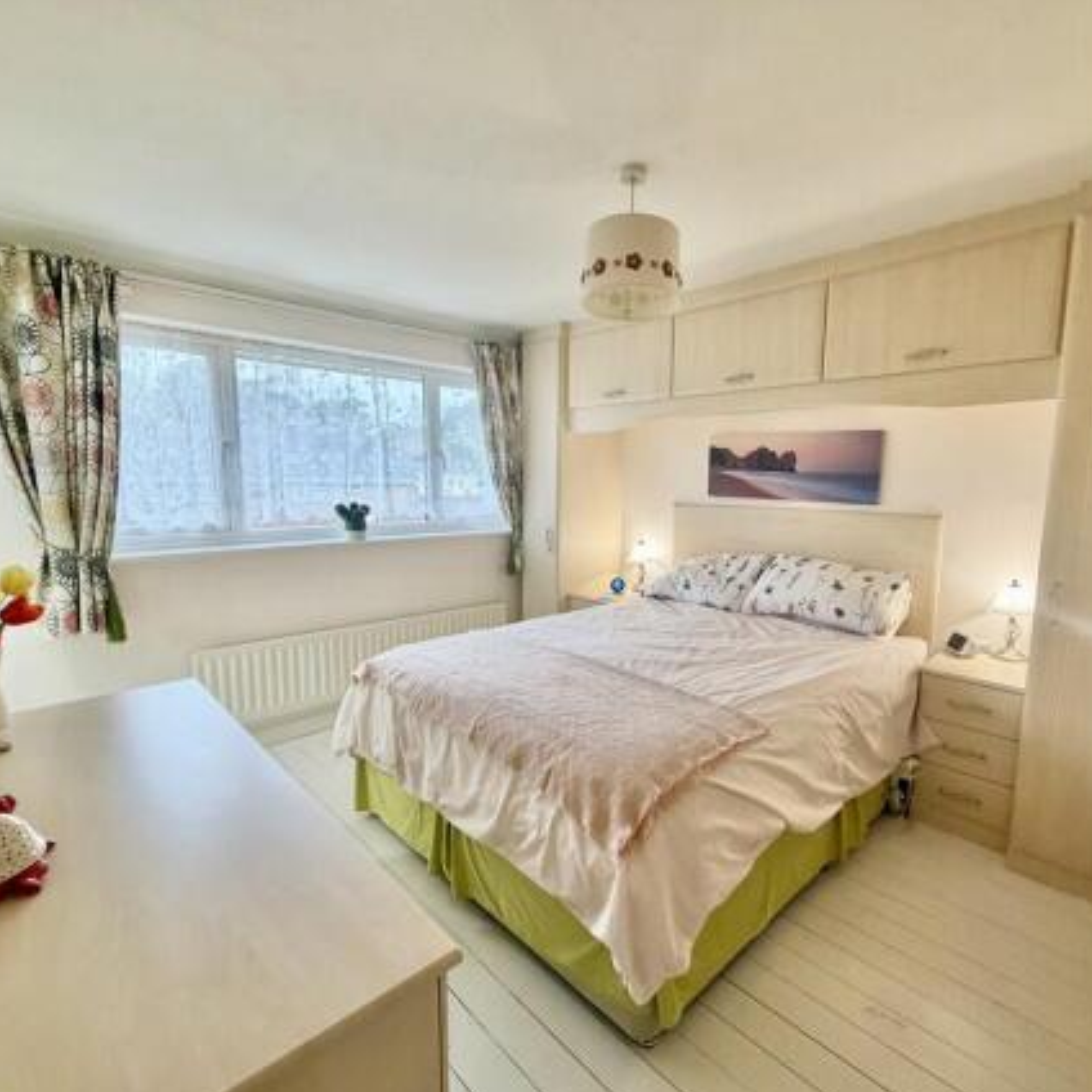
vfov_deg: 84.0
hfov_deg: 83.7
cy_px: 558
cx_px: 601
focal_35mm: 17
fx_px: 607
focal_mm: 2.22
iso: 250
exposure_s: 1/100
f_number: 2.2
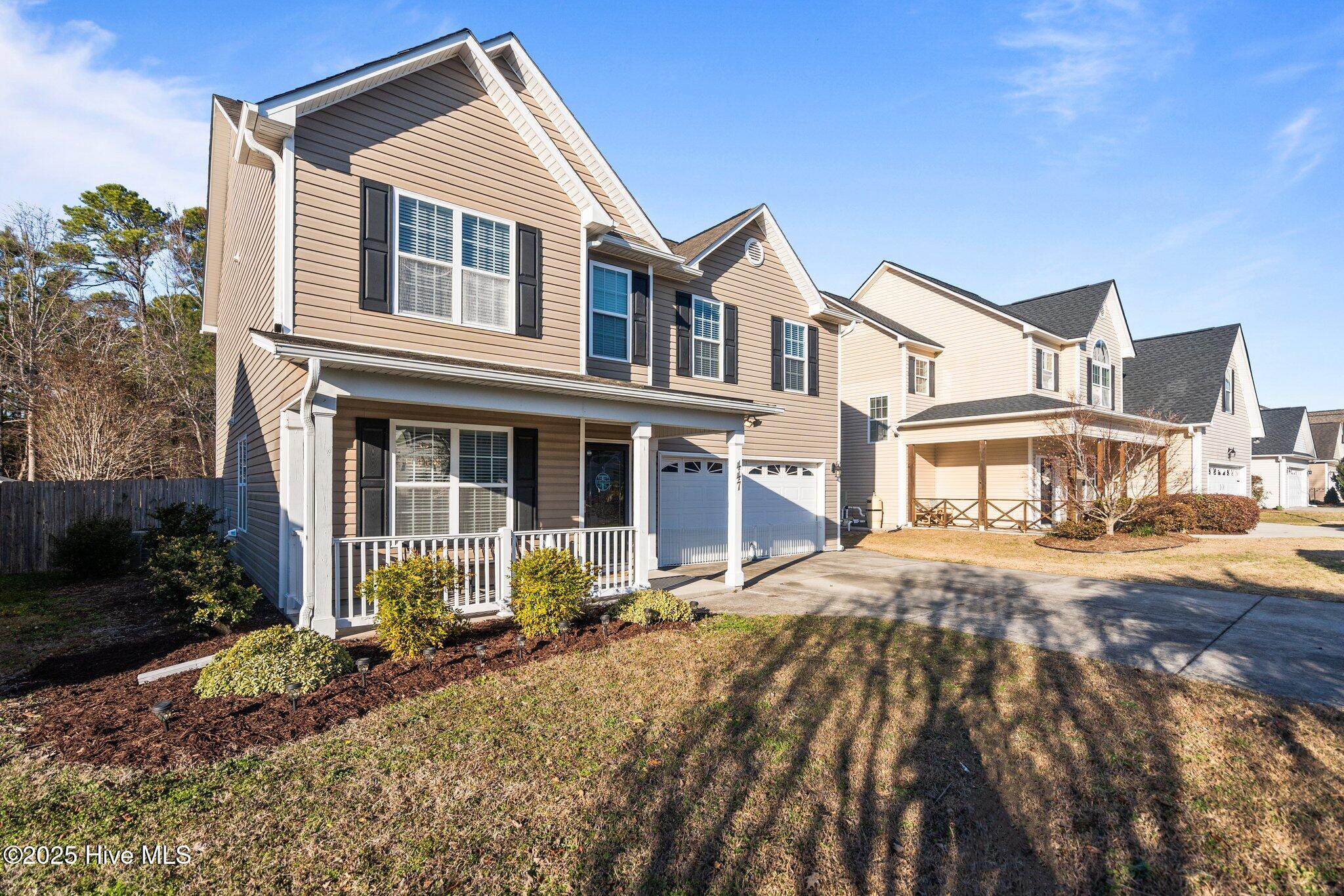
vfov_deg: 73.7
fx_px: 597
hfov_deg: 96.7
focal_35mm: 16
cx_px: 672
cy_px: 448
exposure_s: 1/3200
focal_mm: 16
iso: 250
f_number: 4
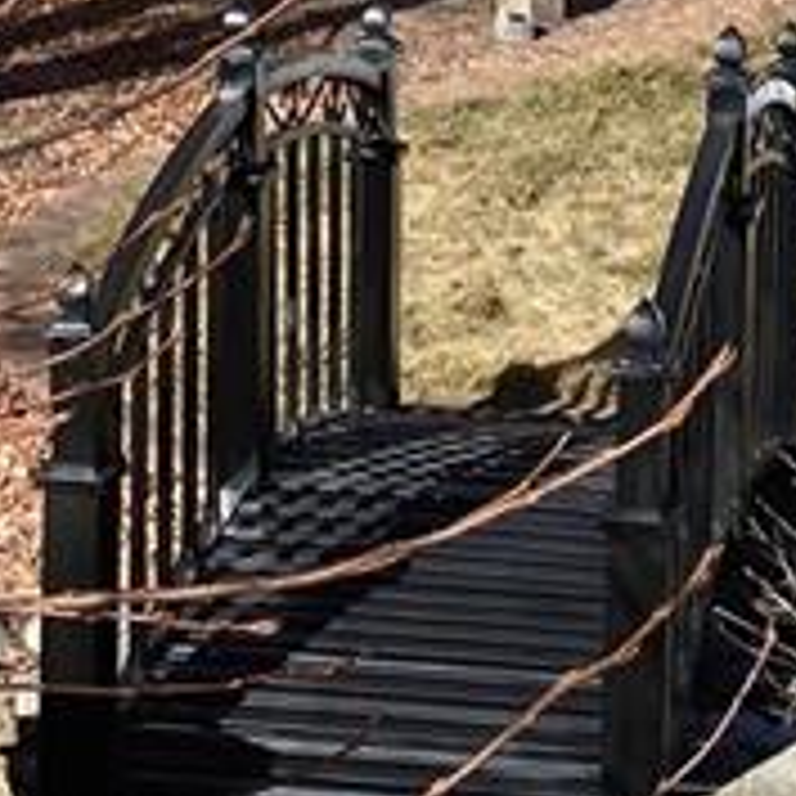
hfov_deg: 13.1
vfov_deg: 12.6
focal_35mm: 133
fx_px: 3460
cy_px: -326
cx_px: 612
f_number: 1.8
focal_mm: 4.25
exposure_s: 1/2410
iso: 32
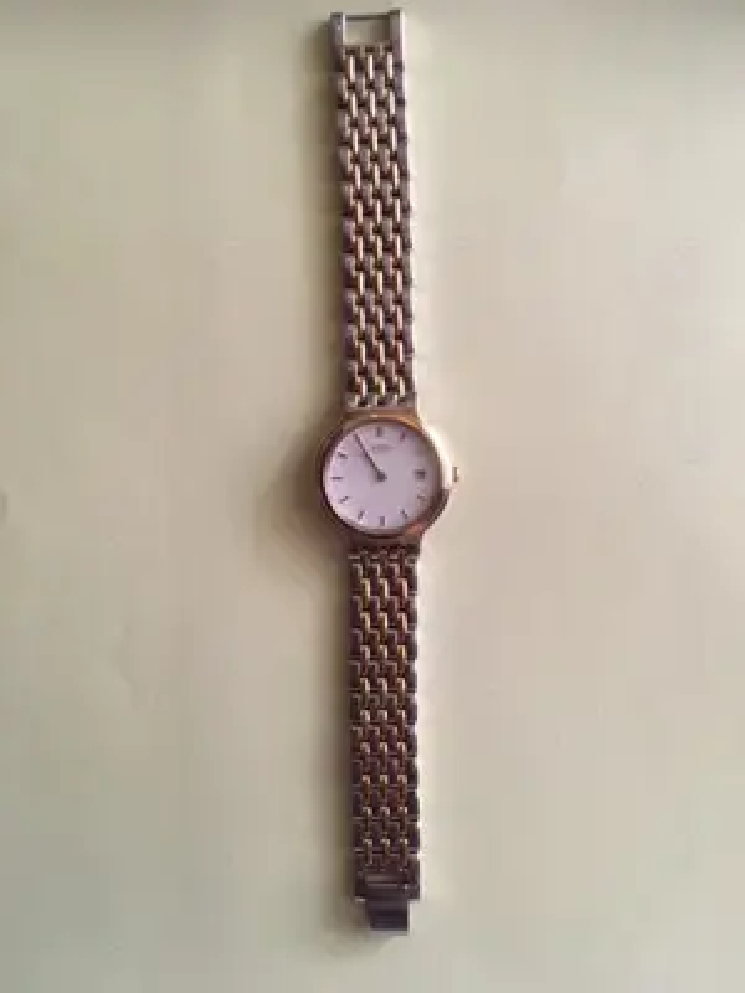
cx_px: 372
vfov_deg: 61.7
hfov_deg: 48.2
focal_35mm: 29
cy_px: 496
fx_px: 832
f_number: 2.2
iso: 200
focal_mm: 4.15
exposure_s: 1/25
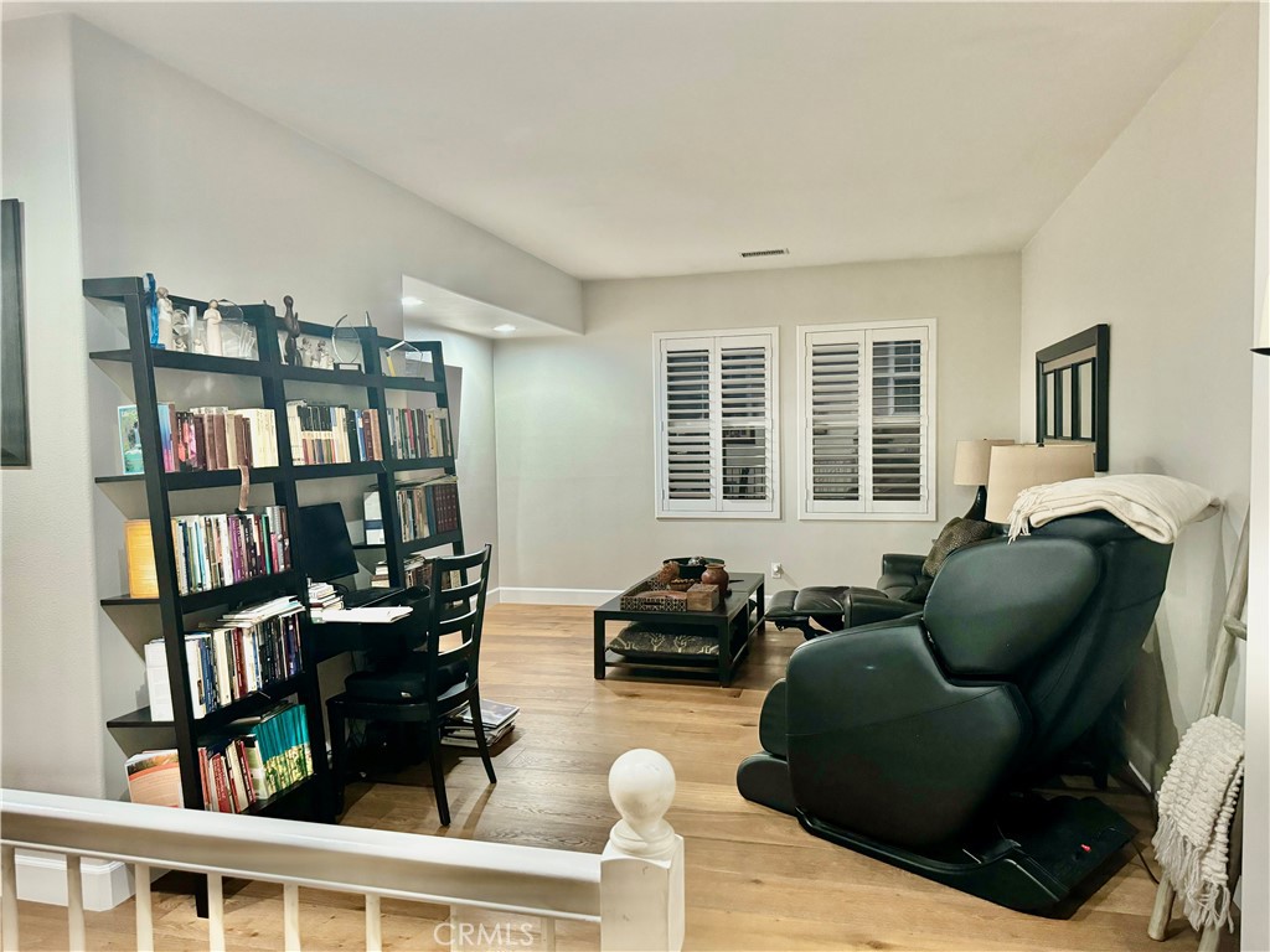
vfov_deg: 56.8
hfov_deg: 71.6
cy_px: 476
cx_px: 635
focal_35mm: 24
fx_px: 881
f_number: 1.78
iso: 640
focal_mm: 6.76
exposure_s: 1/60
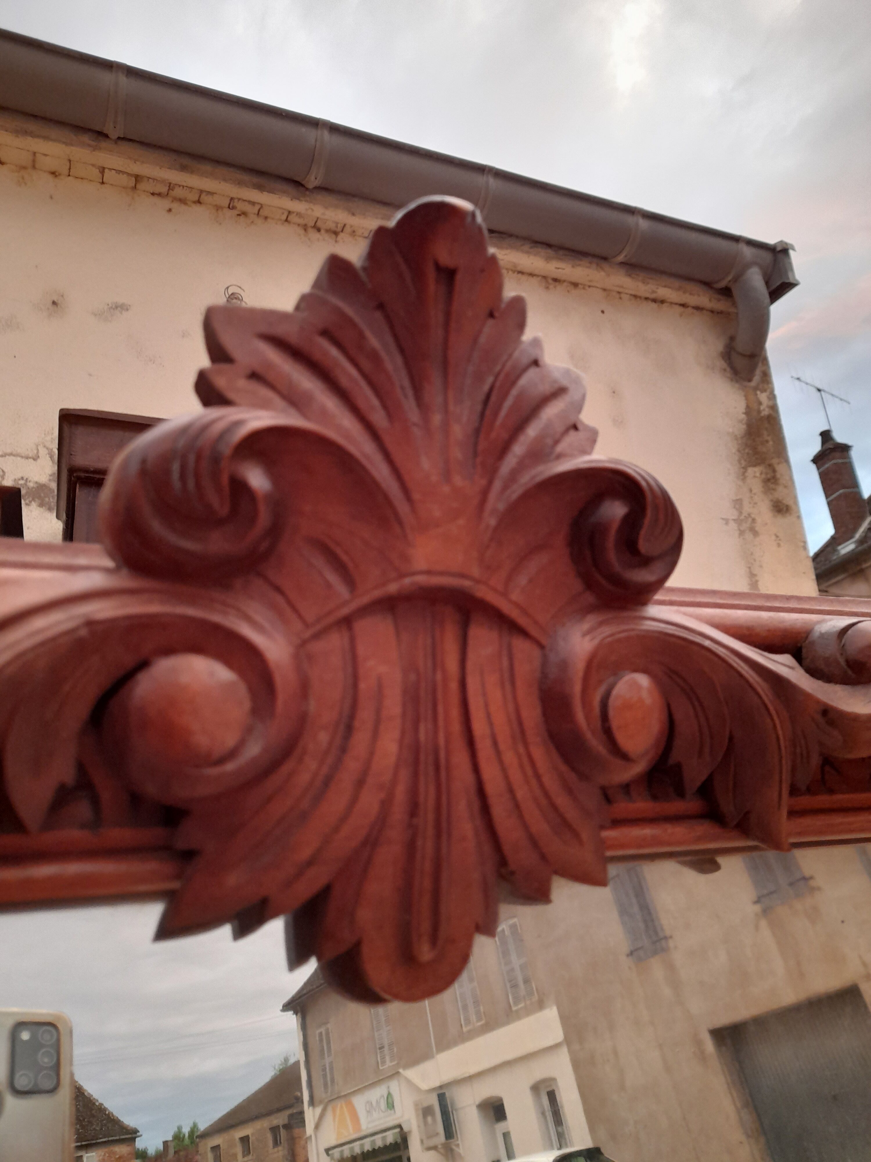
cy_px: 581
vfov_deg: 69.4
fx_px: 839
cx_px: 436
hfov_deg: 54.9
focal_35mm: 25
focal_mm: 4.6
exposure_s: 1/50
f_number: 2
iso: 320
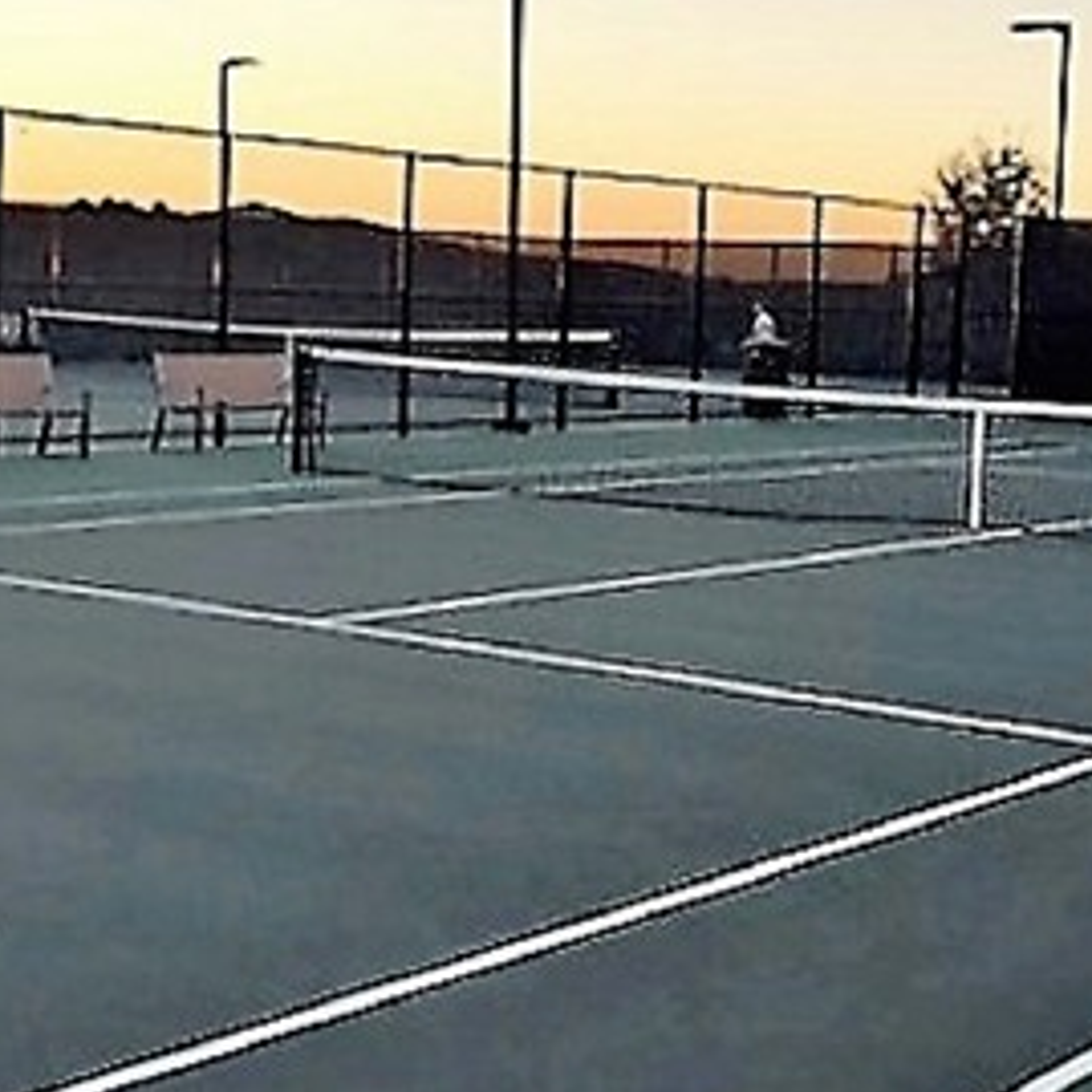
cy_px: 489
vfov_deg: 28.1
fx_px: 2177
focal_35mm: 61
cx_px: 629
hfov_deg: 28.1
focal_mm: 4.15
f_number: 2.2
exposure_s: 1/134
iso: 32
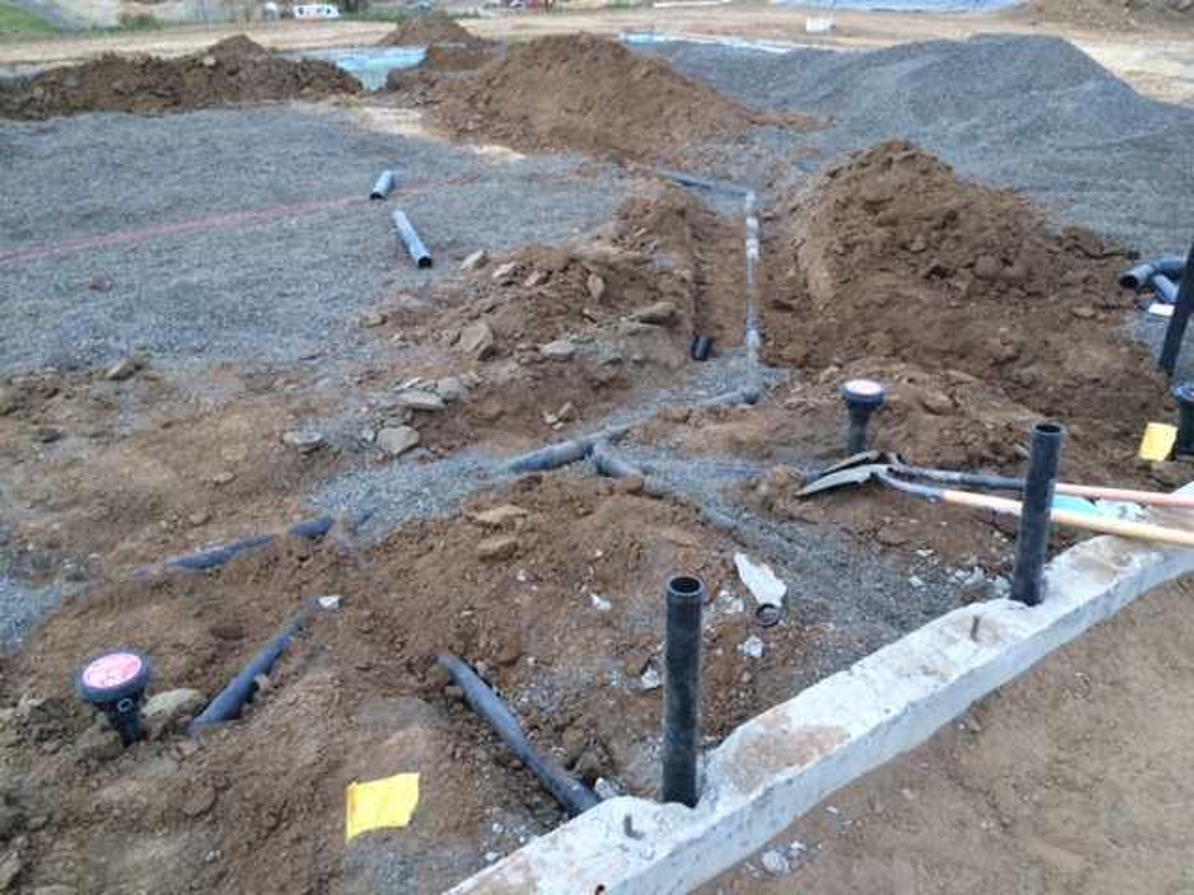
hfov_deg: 61.7
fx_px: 1000
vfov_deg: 48.2
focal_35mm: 29
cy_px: 448
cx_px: 597
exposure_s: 1/30
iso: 200
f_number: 2.2
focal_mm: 4.15
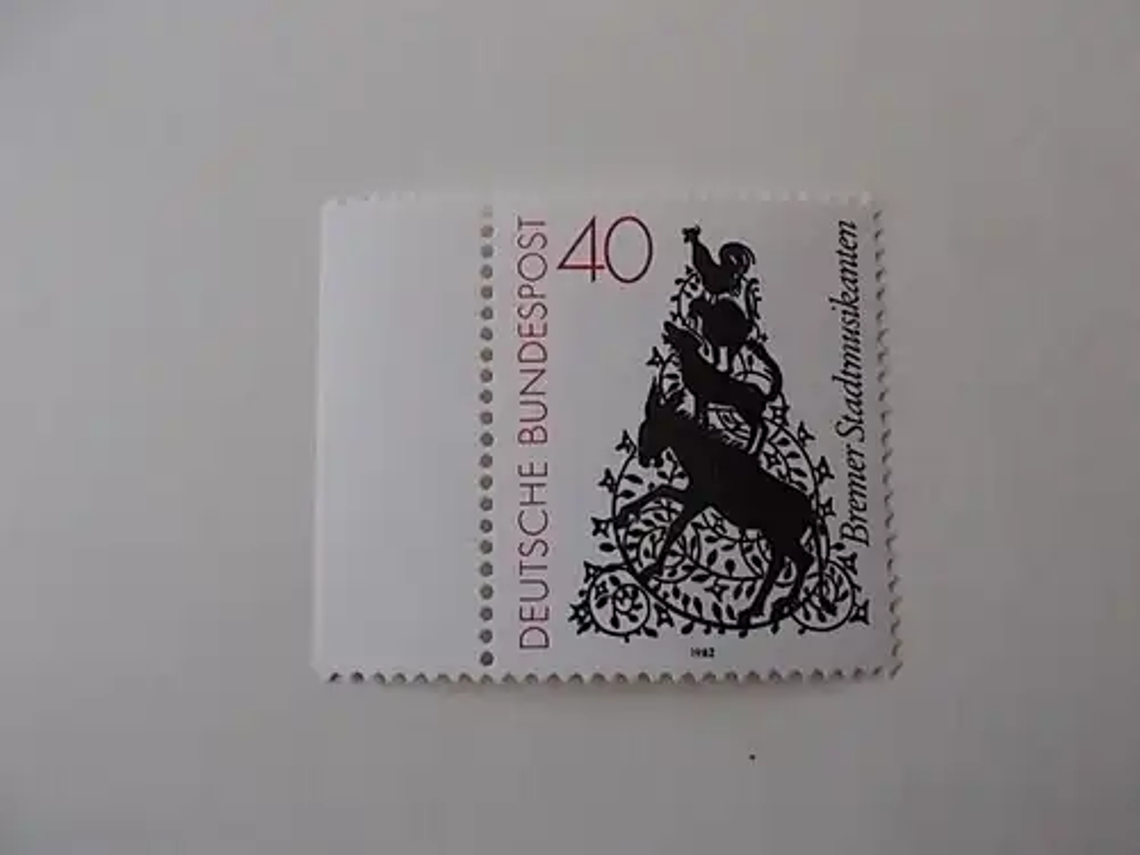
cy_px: 428
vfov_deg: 53.1
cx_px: 570
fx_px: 856
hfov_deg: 67.3
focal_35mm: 26
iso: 100
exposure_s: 1/25
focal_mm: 4.6
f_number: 3.2
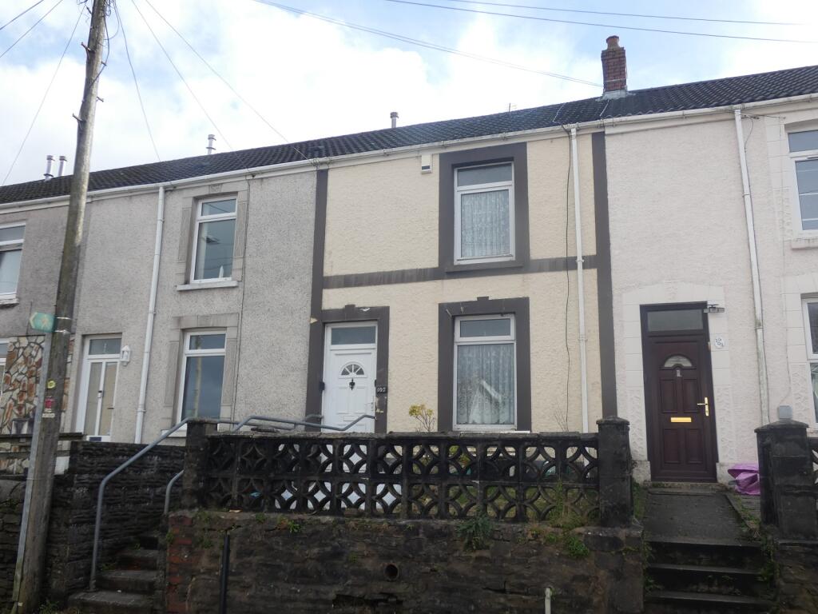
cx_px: 409
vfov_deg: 46.8
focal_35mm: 30
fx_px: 709
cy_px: 307
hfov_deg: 60.0
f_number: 3.3
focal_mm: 5.3
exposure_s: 1/500
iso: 80
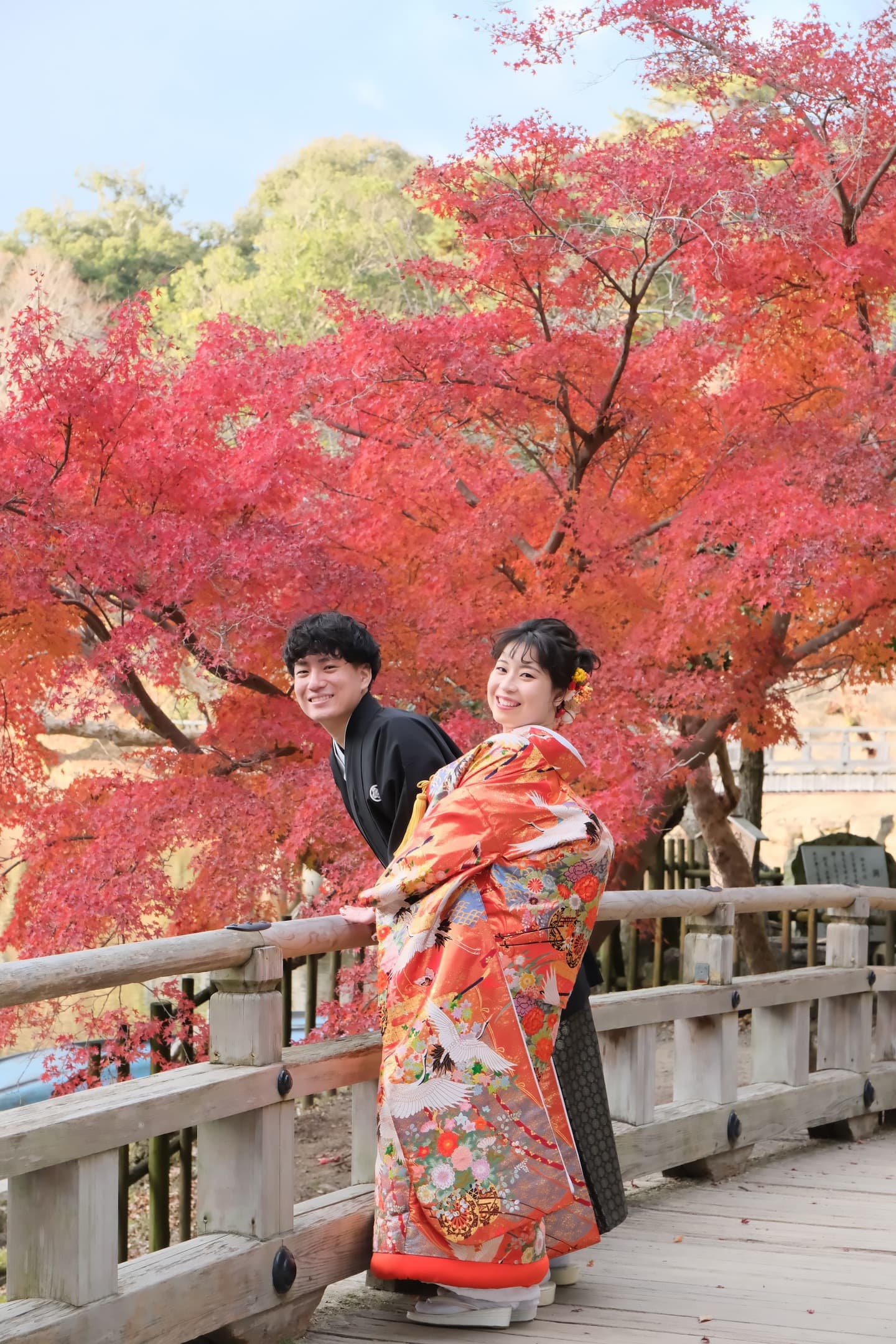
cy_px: 672
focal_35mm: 84
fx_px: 3136
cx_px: 448
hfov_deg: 16.3
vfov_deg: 24.2
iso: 1600
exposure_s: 1/200
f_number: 7.1
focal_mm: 56.3
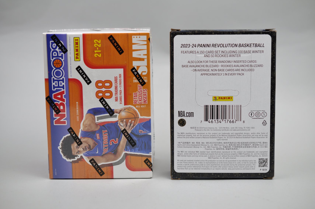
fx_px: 524
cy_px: 104
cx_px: 158
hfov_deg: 33.4
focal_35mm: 60
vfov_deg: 22.6
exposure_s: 1/80
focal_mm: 40
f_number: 4.5
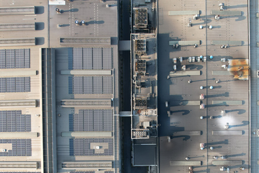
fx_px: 281
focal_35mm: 39
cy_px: 140
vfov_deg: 33.2
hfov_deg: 49.2
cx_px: 157
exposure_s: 1/500
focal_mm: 8.38
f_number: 2.8
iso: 100
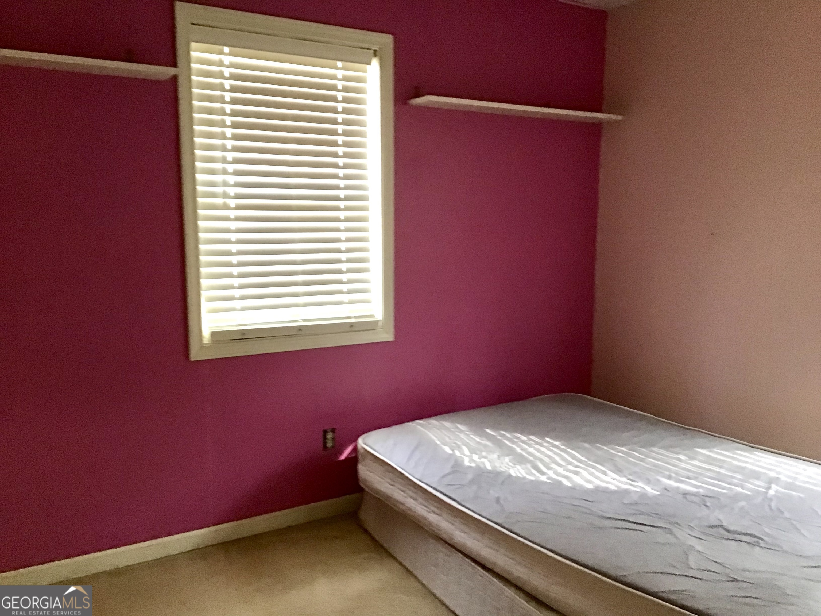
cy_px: 308
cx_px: 410
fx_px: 735
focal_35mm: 31
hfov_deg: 58.4
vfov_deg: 45.4
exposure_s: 1/15
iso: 200
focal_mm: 3.3
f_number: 2.4
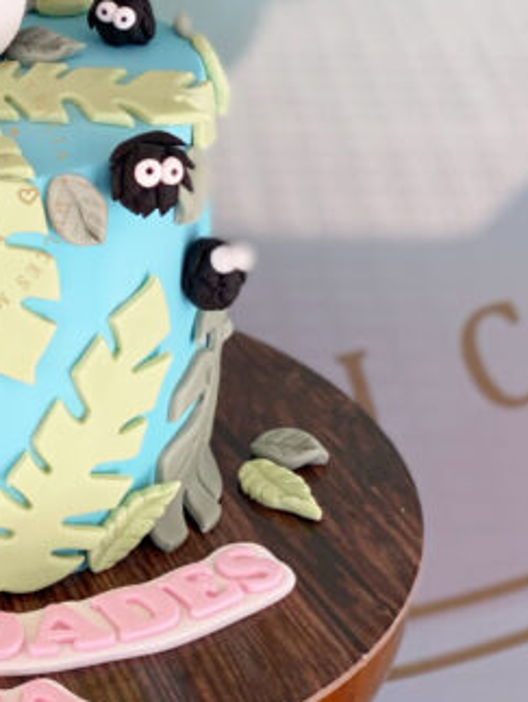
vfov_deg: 16.4
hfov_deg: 12.3
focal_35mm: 119
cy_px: 143
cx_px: -53
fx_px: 2415
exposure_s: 1/149
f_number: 2
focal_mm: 6
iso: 20
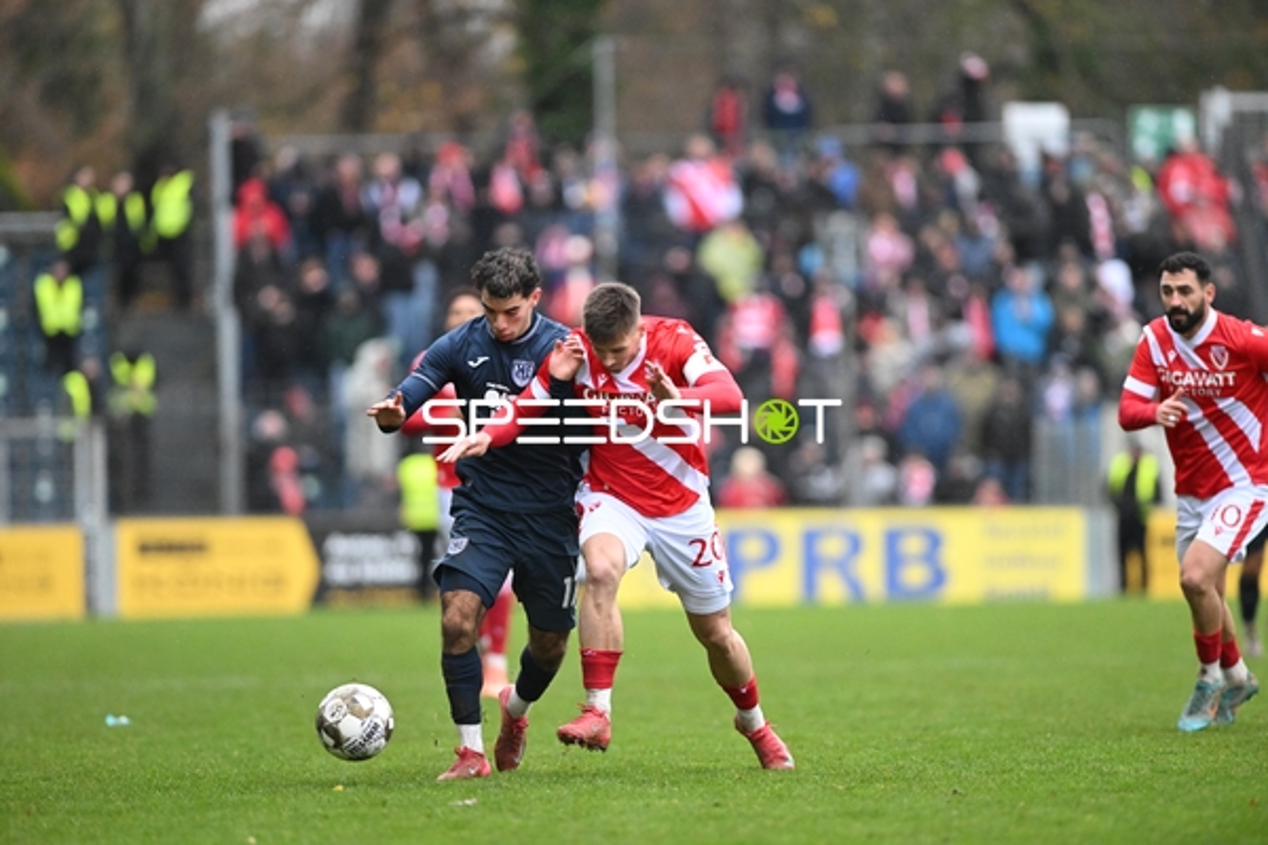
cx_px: 634
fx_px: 10566
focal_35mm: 300
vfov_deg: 4.6
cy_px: 422
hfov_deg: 6.9
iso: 9000
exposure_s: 1/2000
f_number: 2.8
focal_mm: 300
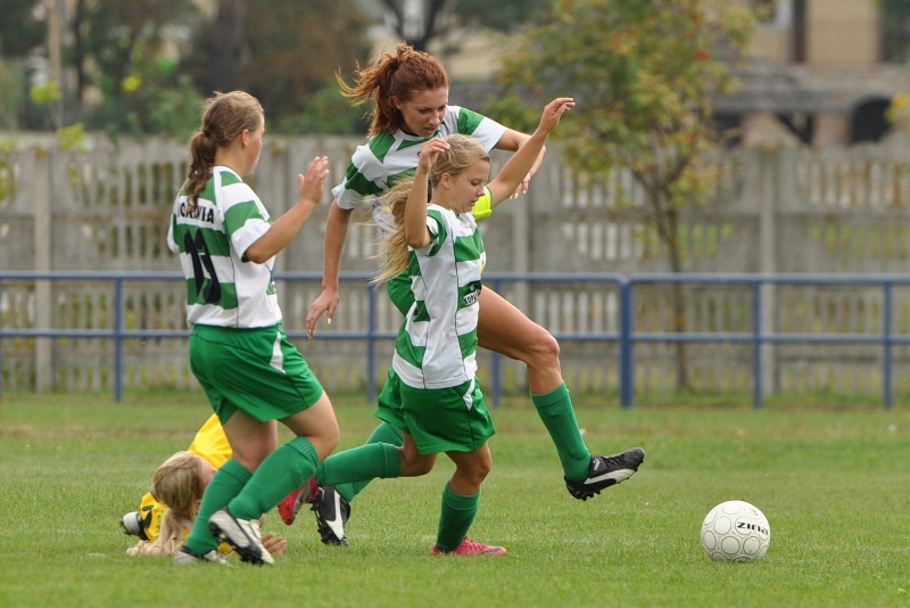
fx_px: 7586
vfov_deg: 4.6
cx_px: 455
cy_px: 304
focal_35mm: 300
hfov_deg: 6.9
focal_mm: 200
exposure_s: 1/800
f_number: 4
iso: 200
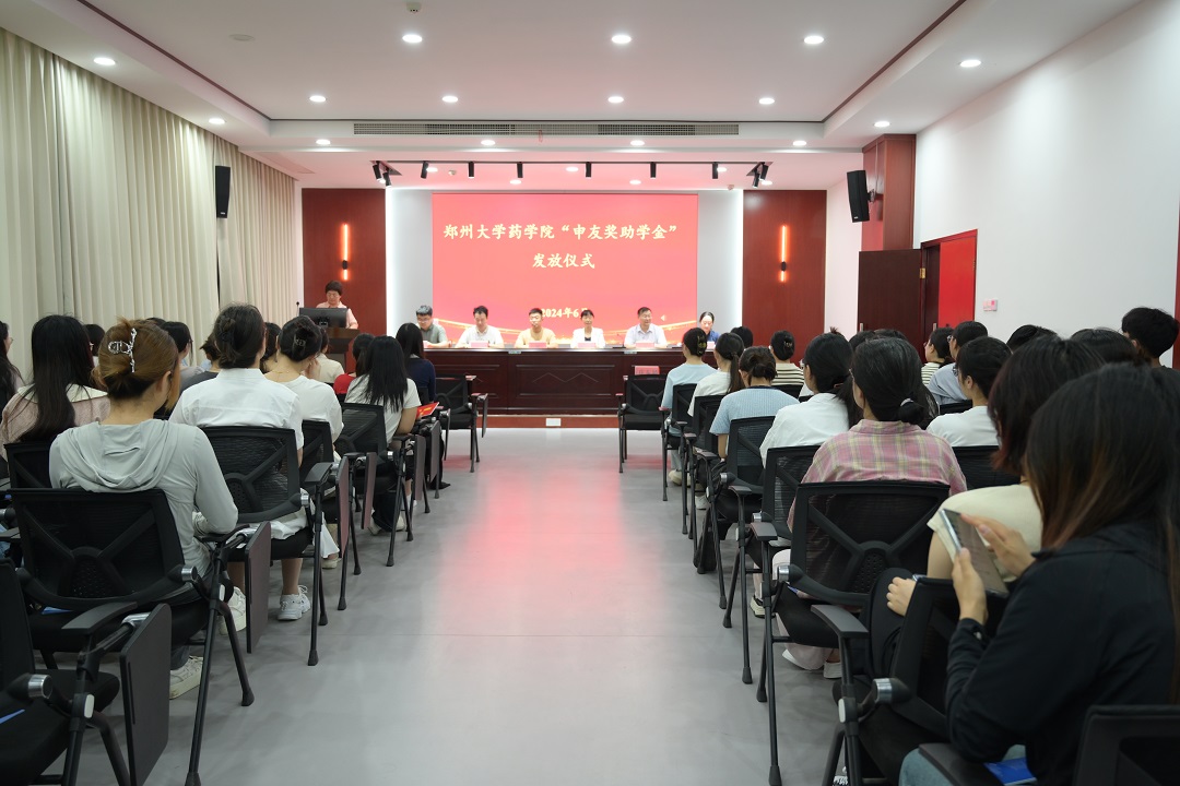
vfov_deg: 43.0
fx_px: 1000
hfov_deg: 61.1
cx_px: 590
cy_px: 393
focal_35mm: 30
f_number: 4
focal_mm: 30.5
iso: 800
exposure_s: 1/60
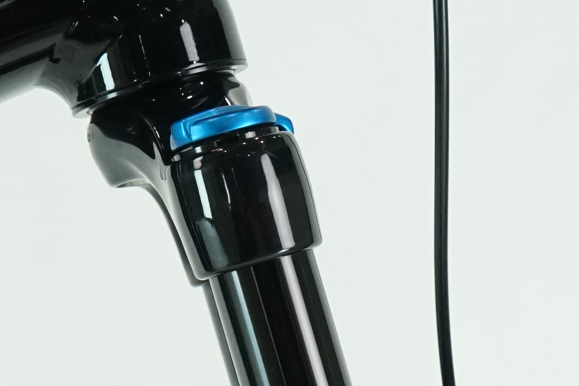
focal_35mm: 147
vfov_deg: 9.2
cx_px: 377
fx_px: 2364
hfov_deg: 13.9
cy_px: 486
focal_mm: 33
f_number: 7.1
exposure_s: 1/200
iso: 2500
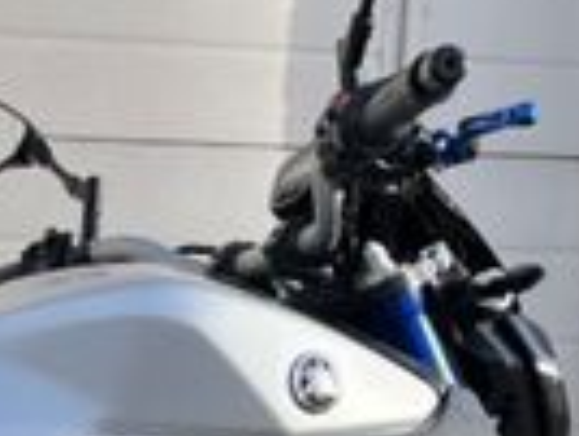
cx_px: -220
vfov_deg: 11.1
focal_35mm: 124
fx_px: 2078
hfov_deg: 15.0
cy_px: 799
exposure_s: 1/718
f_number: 1.6
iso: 50
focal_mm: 5.1
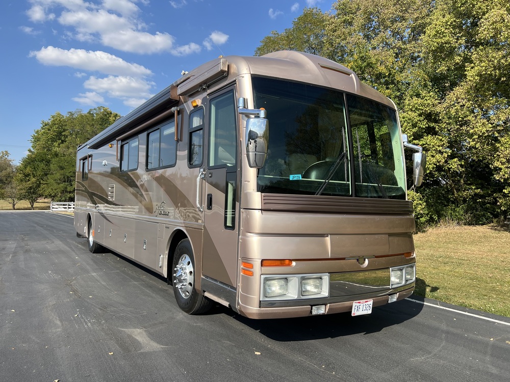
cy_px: 191
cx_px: 255
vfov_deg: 53.1
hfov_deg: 67.3
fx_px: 383
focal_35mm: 26
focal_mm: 5.7
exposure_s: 1/2762
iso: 50
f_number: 1.5
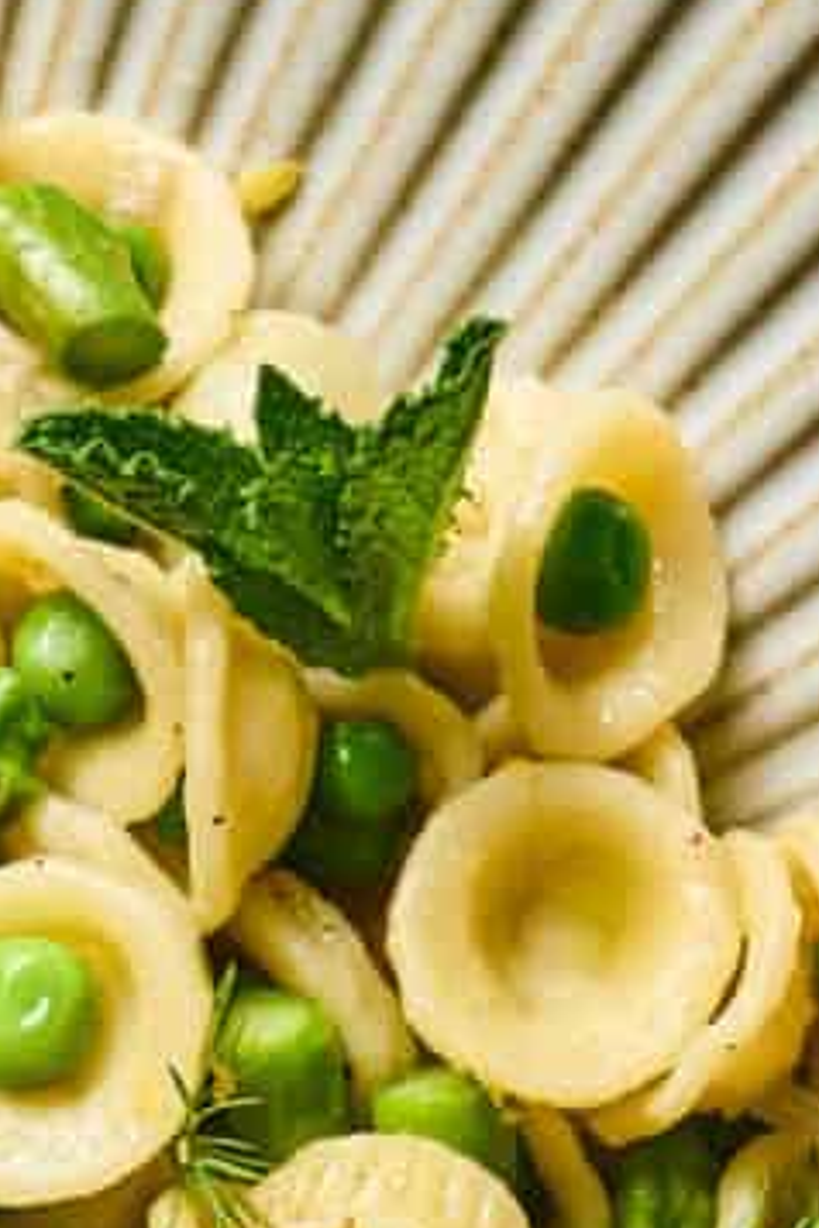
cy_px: 2112
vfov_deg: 5.7
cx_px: -255
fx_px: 12045
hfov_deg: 3.9
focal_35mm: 353
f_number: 8
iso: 500
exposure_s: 1/125
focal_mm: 70
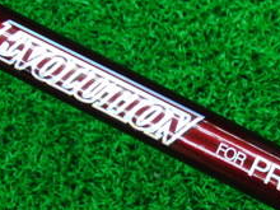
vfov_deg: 11.8
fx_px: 1011
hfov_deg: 15.7
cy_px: 151
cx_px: 205
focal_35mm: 125
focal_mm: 7.54
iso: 400
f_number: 3.7
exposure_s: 1/30
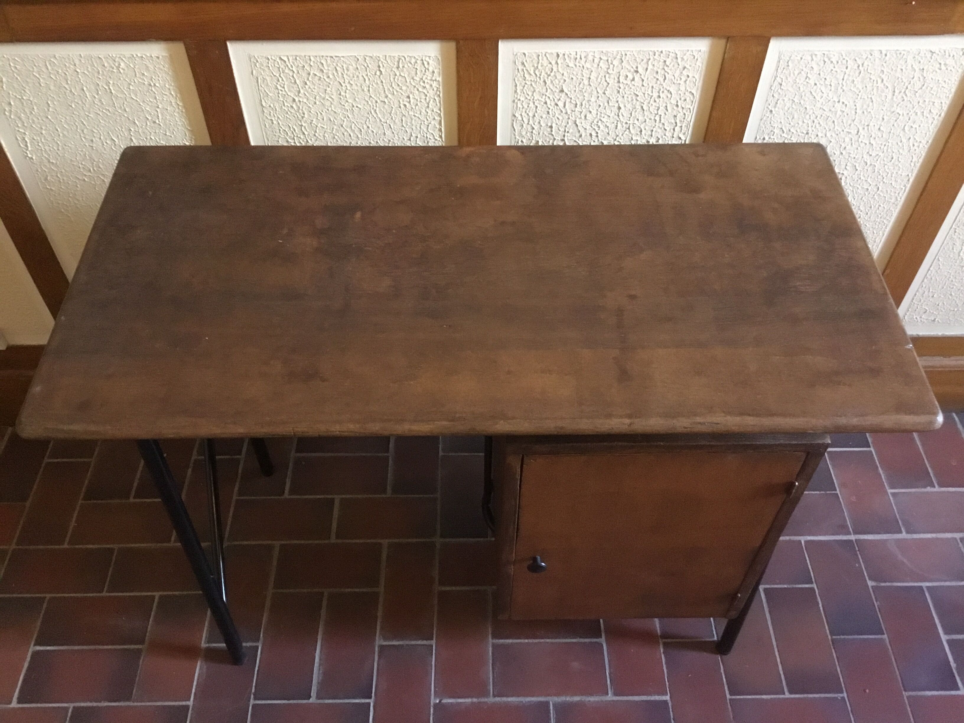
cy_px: 362
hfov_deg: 58.4
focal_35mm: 31
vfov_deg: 45.4
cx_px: 482
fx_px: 863
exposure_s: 1/17
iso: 320
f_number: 2.4
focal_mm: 3.3
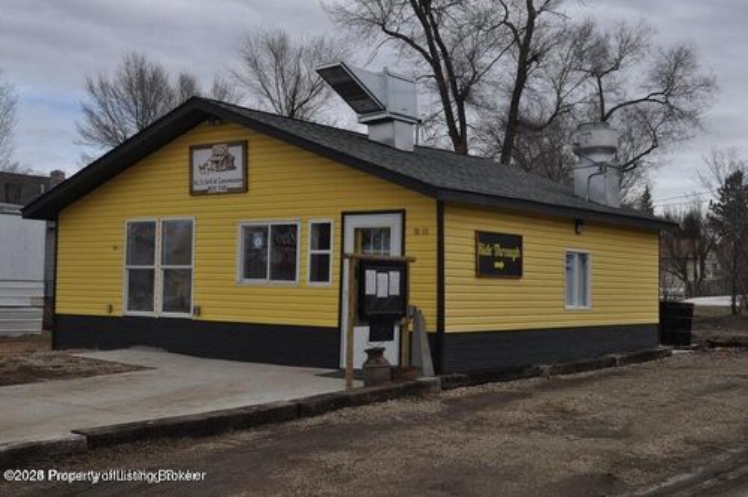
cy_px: 248
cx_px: 374
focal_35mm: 48
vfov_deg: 28.0
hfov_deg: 41.2
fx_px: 996
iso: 200
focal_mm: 32
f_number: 9
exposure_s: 1/400
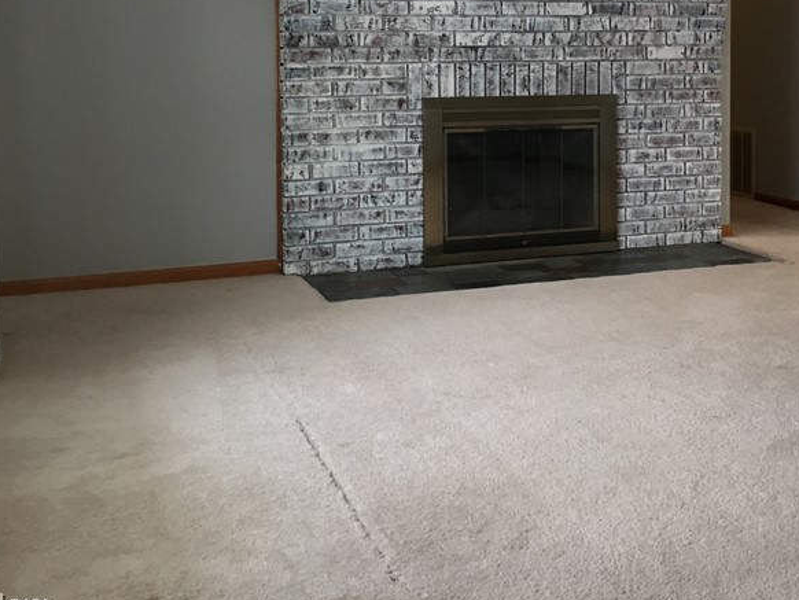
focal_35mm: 51
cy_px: 100
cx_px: 608
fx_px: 1178
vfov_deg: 27.9
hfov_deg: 36.5
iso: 80
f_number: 2.2
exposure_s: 1/30
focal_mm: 4.15
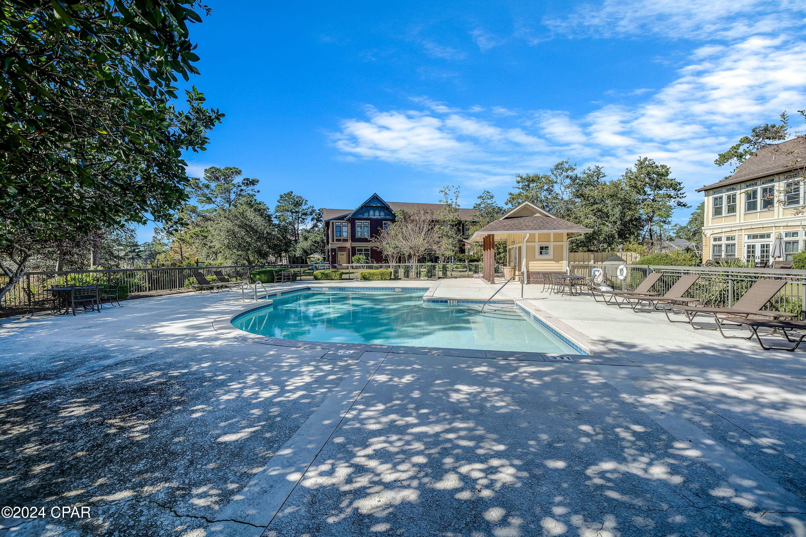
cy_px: 268
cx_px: 403
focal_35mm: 12
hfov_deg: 112.6
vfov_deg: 90.0
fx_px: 269
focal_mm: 12
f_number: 5.6
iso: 100
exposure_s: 1/500
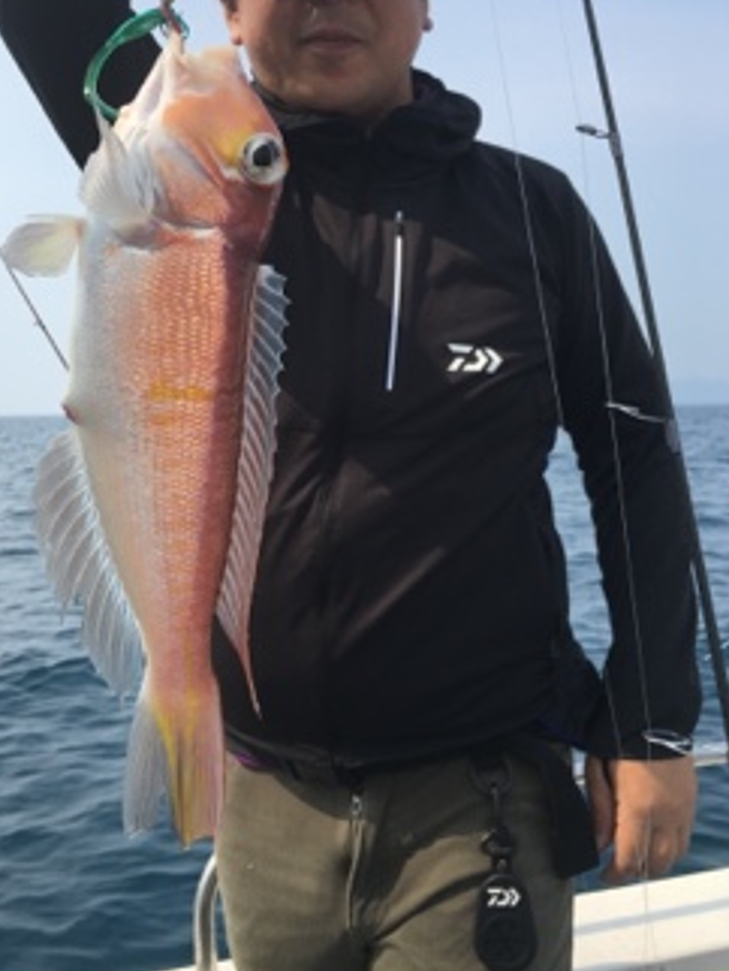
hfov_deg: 39.6
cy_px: 413
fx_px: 1010
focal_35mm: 36
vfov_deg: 51.1
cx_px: 313
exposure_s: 1/1399
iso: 25
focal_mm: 4.15
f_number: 2.2
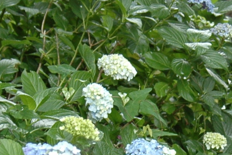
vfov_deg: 7.2
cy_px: 187
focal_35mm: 190
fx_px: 1225
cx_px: 259
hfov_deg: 10.7
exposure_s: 1/60
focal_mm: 28
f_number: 4
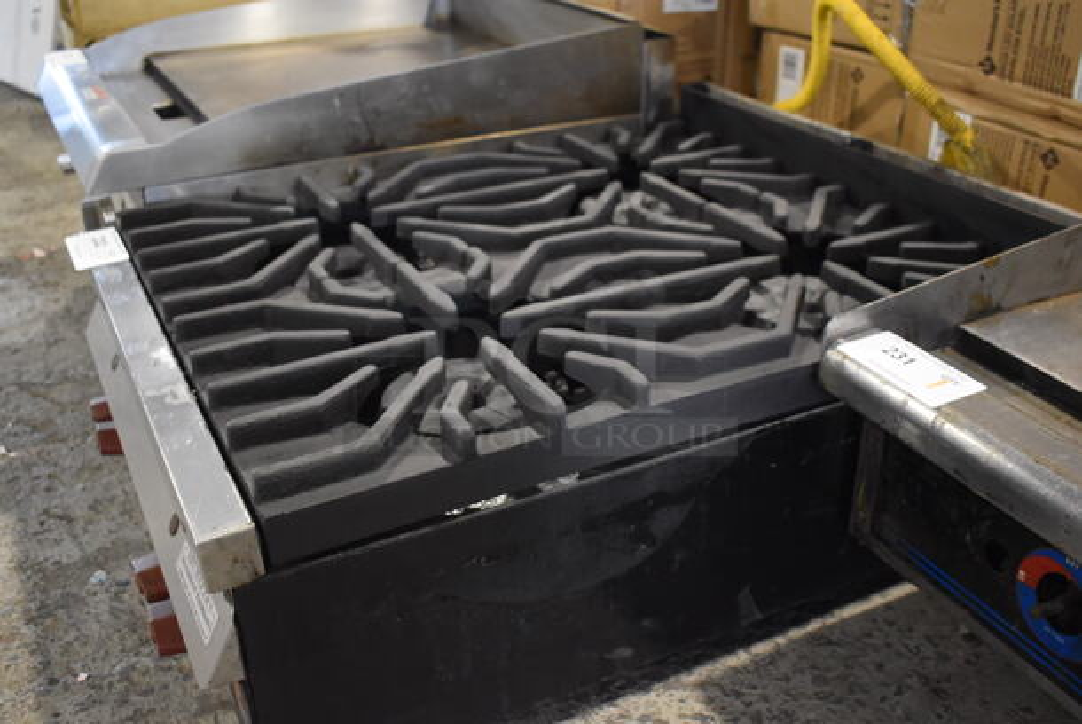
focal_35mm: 36
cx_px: 541
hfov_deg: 53.1
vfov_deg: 37.0
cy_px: 362
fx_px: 1083
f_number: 3.8
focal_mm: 24
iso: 3600
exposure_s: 1/125
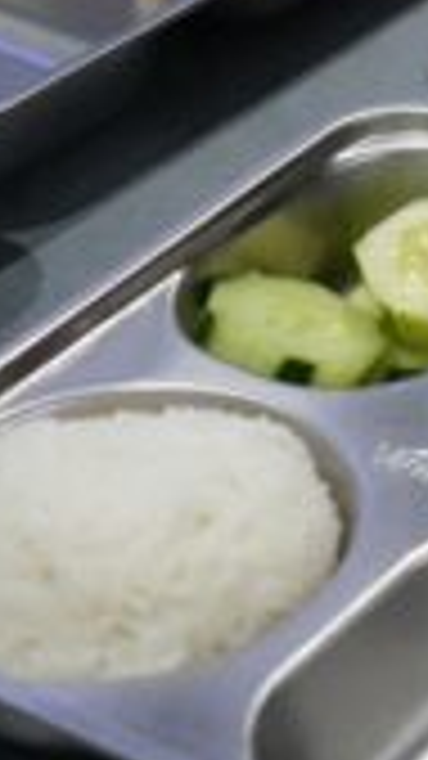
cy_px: -128
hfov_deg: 7.2
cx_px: 1005
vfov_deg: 13.1
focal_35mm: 160
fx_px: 3230
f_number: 4
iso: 12800
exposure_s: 1/125
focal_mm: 38
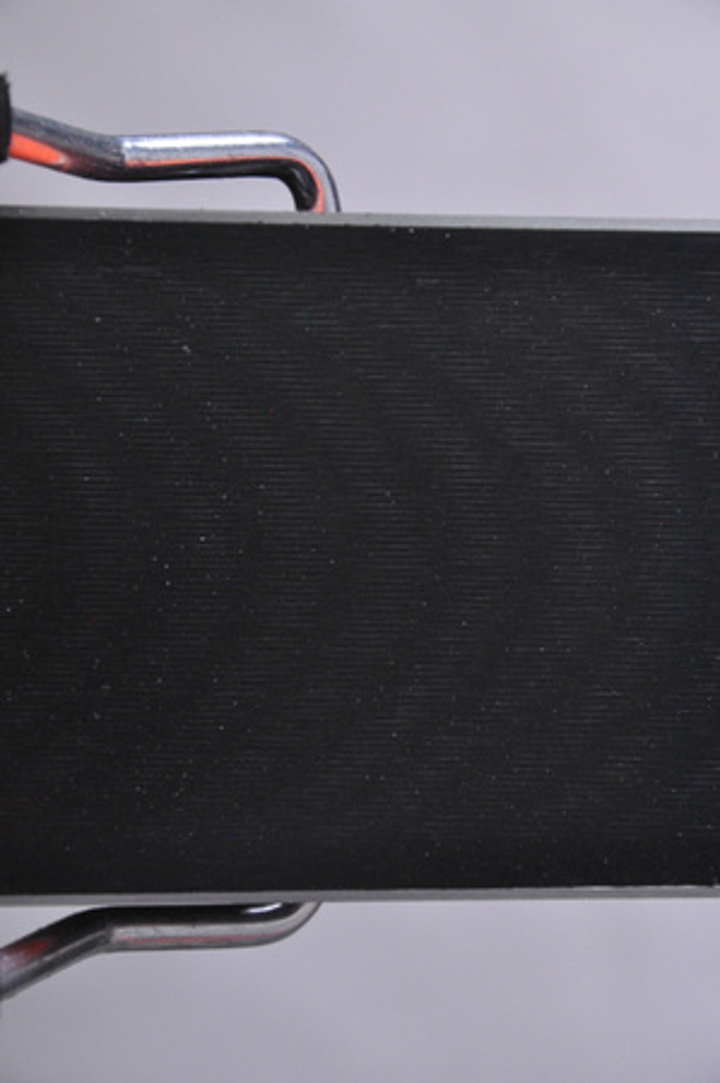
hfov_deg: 8.7
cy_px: 542
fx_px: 4736
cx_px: 360
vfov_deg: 13.1
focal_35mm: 158
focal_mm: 105
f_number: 9.5
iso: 3200
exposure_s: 1/125
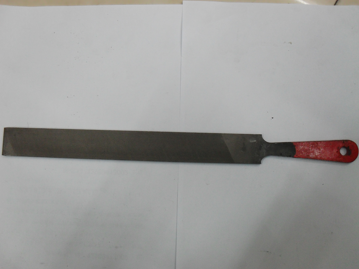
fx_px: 373
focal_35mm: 36
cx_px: 178
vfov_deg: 39.7
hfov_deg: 51.4
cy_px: 134
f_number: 2.8
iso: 160
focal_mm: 6.2
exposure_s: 1/45
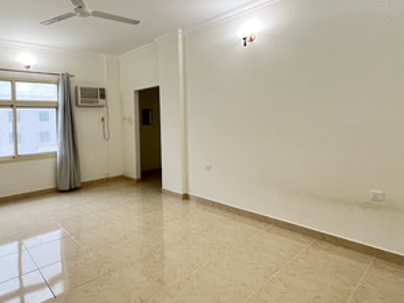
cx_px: 149
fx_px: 234
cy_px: 123
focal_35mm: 20
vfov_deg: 65.5
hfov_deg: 80.1
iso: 125
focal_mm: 1.57
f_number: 1.8
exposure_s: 1/50
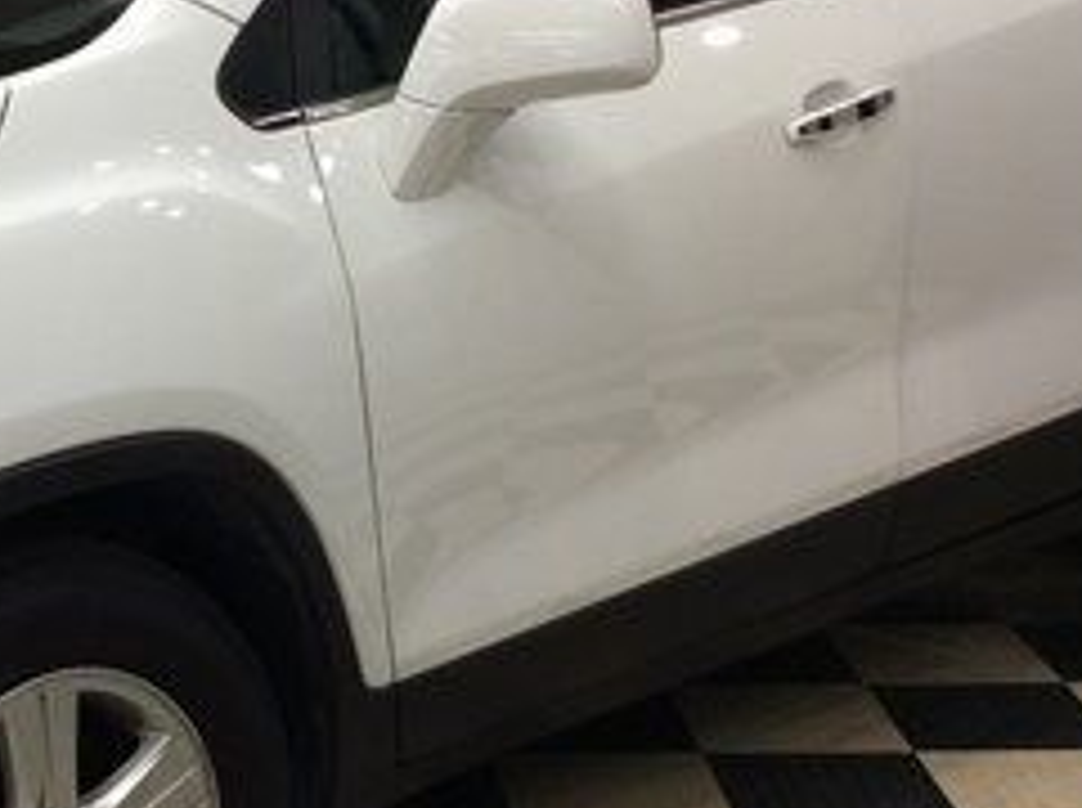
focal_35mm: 85
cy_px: 444
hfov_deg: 22.4
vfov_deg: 17.3
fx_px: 2653
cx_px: 72
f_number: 2.4
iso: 32
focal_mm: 3.3
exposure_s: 1/40
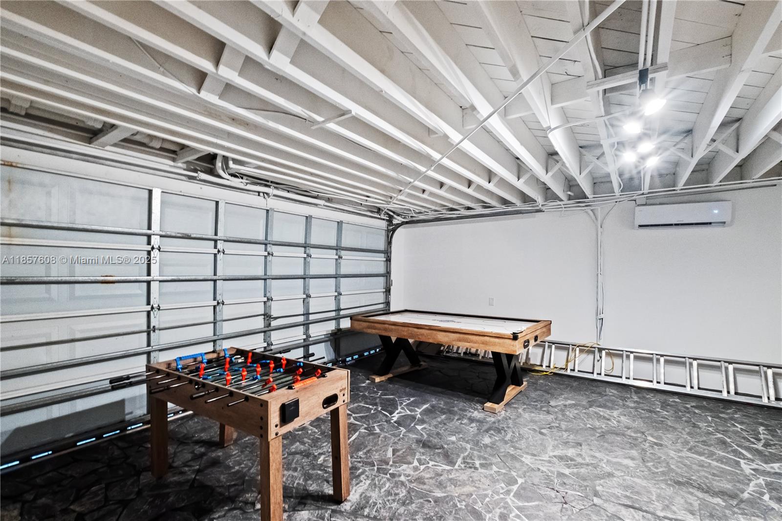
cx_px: 391
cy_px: 260
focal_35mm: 15
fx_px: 326
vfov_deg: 77.3
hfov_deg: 100.4
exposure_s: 1/4
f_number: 8
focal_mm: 10
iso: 1600
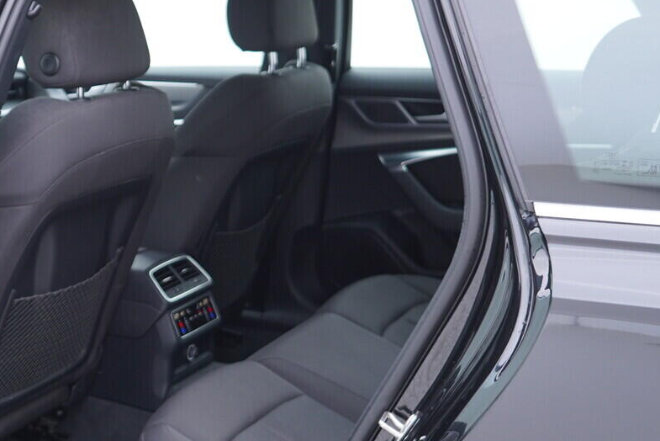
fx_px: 1210
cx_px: 65
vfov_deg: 20.6
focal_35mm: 66
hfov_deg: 29.2
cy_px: 279
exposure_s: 1/40
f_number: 2.8
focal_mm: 24
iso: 200
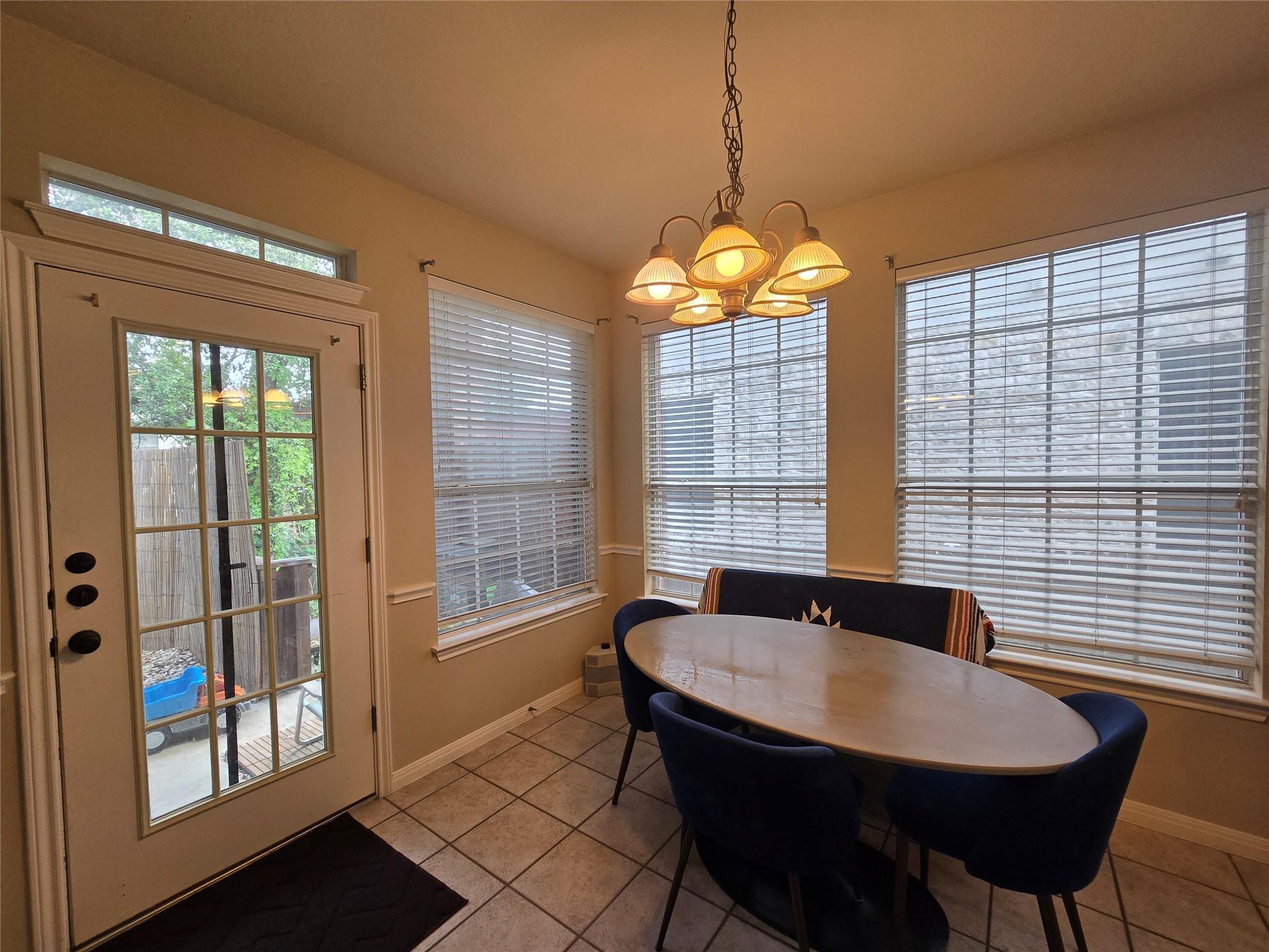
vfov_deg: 89.9
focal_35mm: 13
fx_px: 477
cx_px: 634
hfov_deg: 106.2
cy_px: 476
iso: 80
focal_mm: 2.2
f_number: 2.2
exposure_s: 1/60
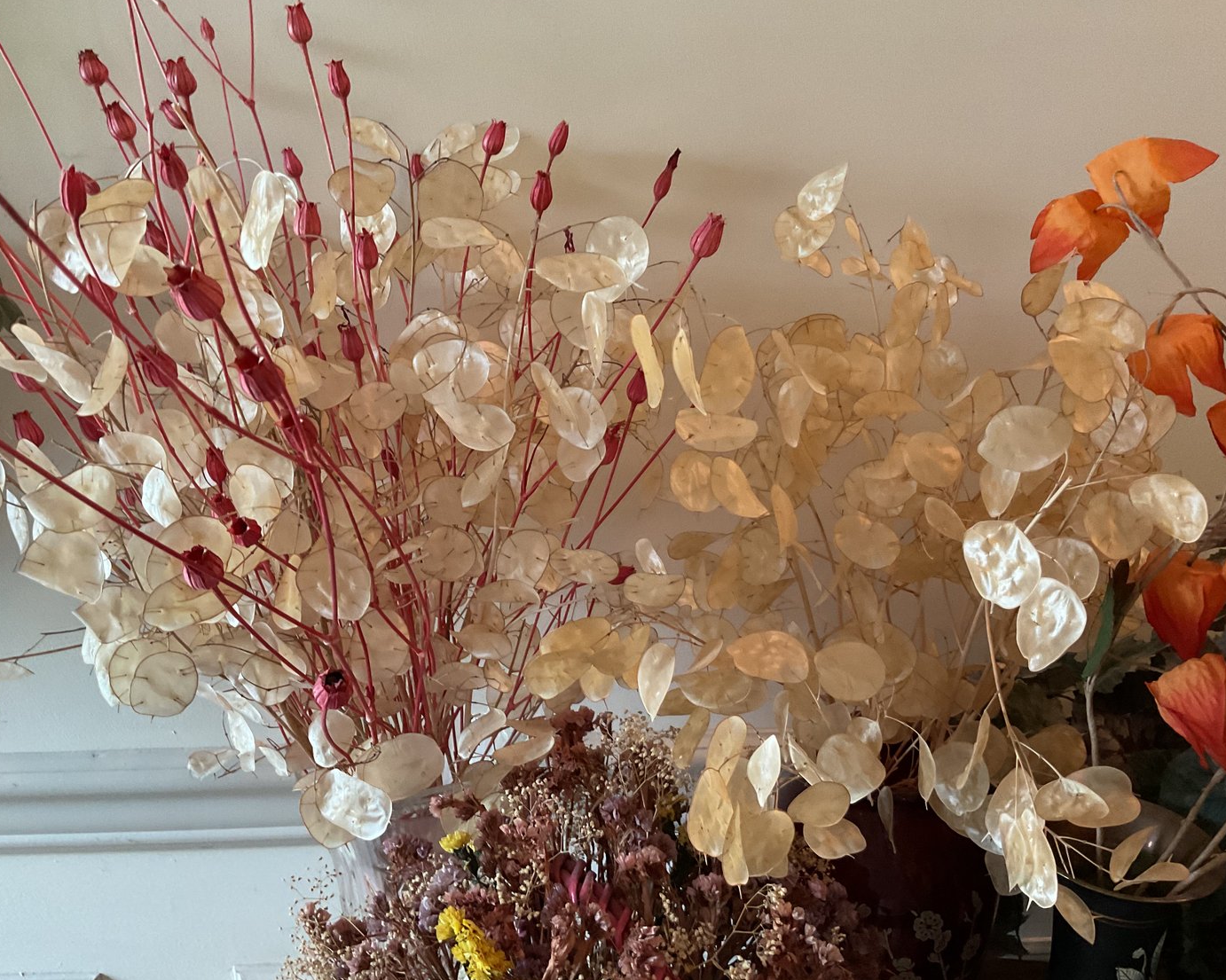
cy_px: 493
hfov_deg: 57.2
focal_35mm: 31
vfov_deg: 47.1
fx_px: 1125
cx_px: 580
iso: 160
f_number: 1.8
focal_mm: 3
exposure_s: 1/60
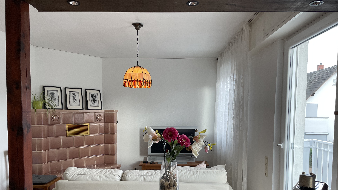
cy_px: 127
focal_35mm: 29
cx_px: 165
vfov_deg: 39.7
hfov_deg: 66.1
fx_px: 260
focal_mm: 4.2
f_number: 1.6
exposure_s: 1/100
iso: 80
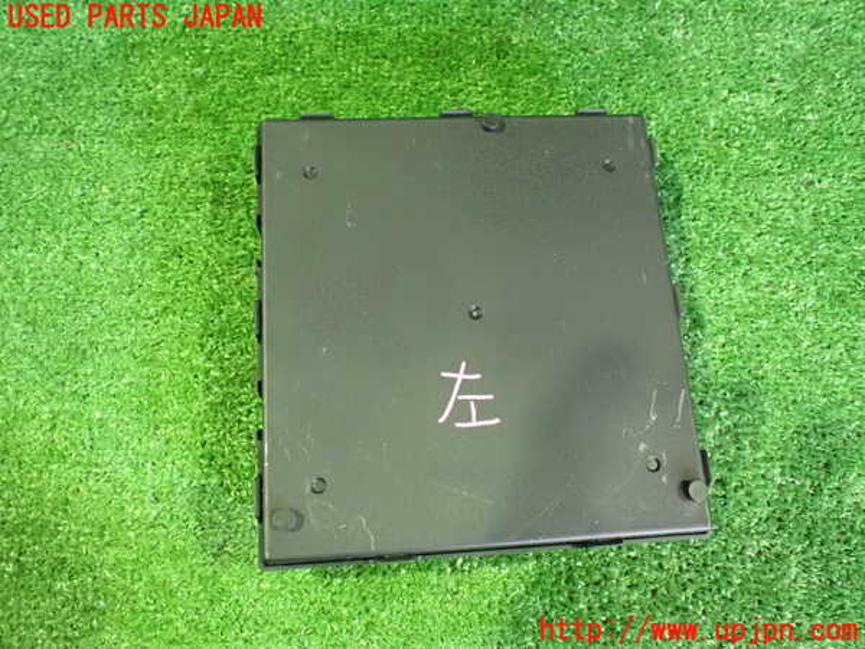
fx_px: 750
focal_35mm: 30
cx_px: 432
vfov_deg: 46.8
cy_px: 324
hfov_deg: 60.0
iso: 1600
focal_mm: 5.4
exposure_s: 1/25
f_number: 2.3
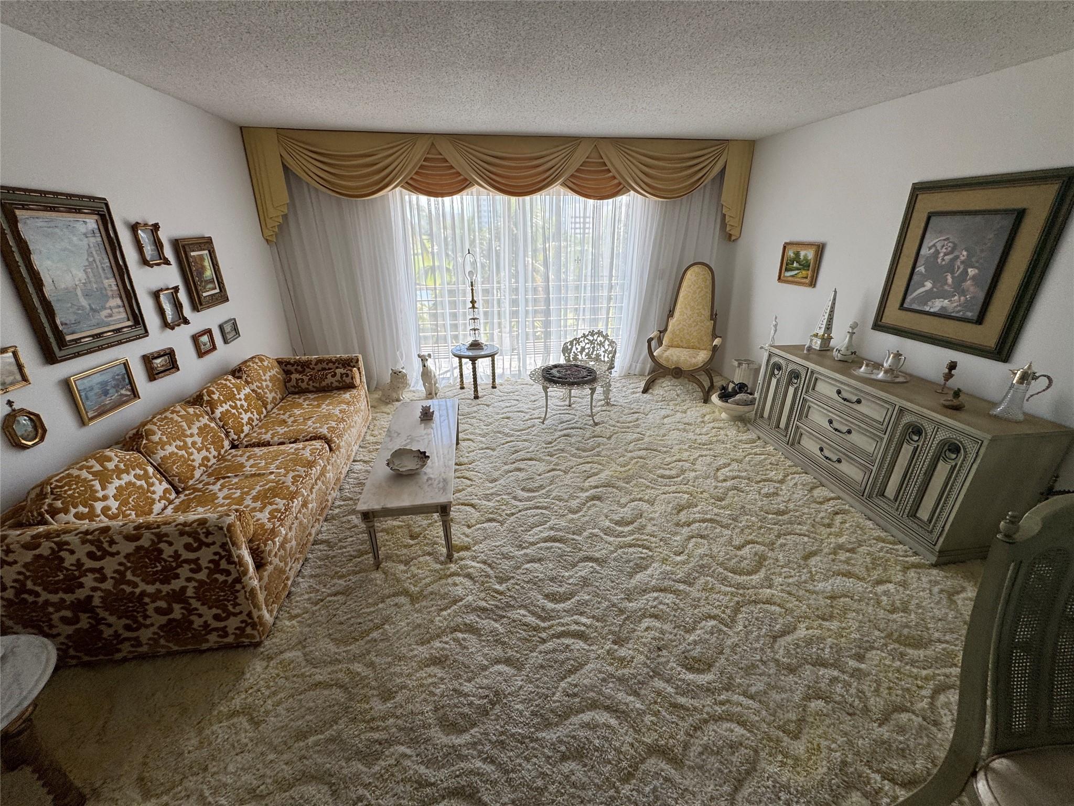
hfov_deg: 102.1
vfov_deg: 85.7
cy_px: 403
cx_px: 537
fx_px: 434
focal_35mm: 14
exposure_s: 1/99
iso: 40
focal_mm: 2.22
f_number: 2.2
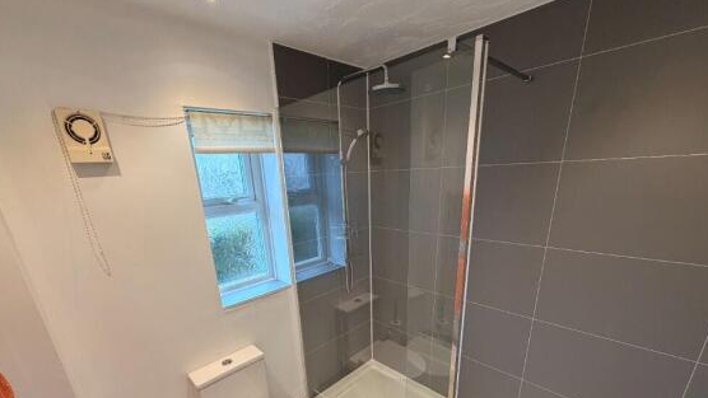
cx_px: 342
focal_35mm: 16
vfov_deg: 64.9
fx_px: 300
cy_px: 273
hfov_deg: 99.3
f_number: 2.2
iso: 250
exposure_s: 1/121
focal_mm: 2.22
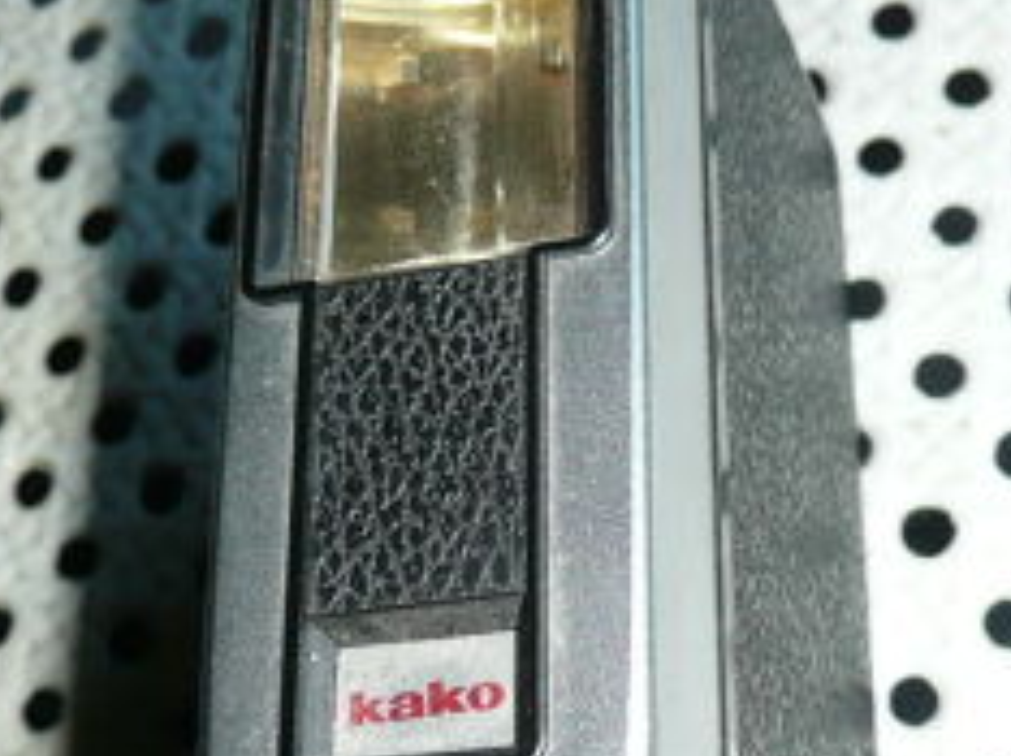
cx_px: 631
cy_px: 415
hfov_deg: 26.3
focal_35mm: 74
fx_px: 2159
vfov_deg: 19.9
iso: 100
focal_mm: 4.9
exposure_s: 1/30
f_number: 3.4
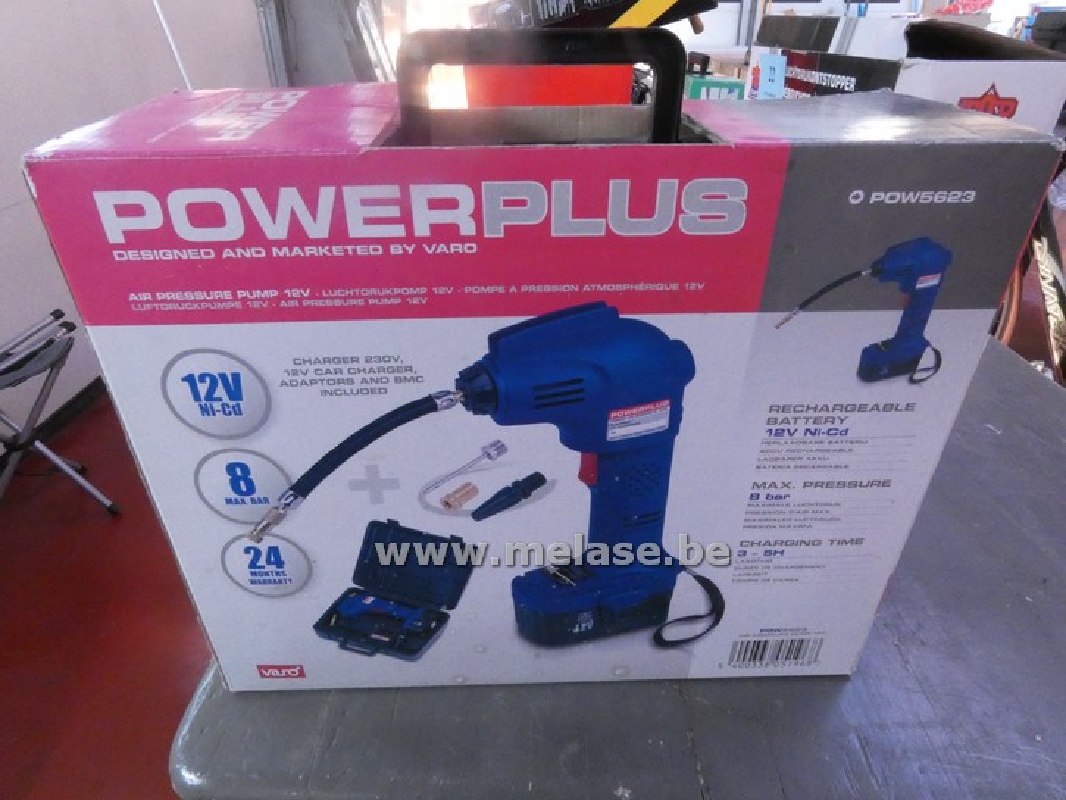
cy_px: 400
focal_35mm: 20
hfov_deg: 81.7
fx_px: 616
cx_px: 533
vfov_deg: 66.0
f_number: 8
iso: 1250
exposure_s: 1/60
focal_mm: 3.6
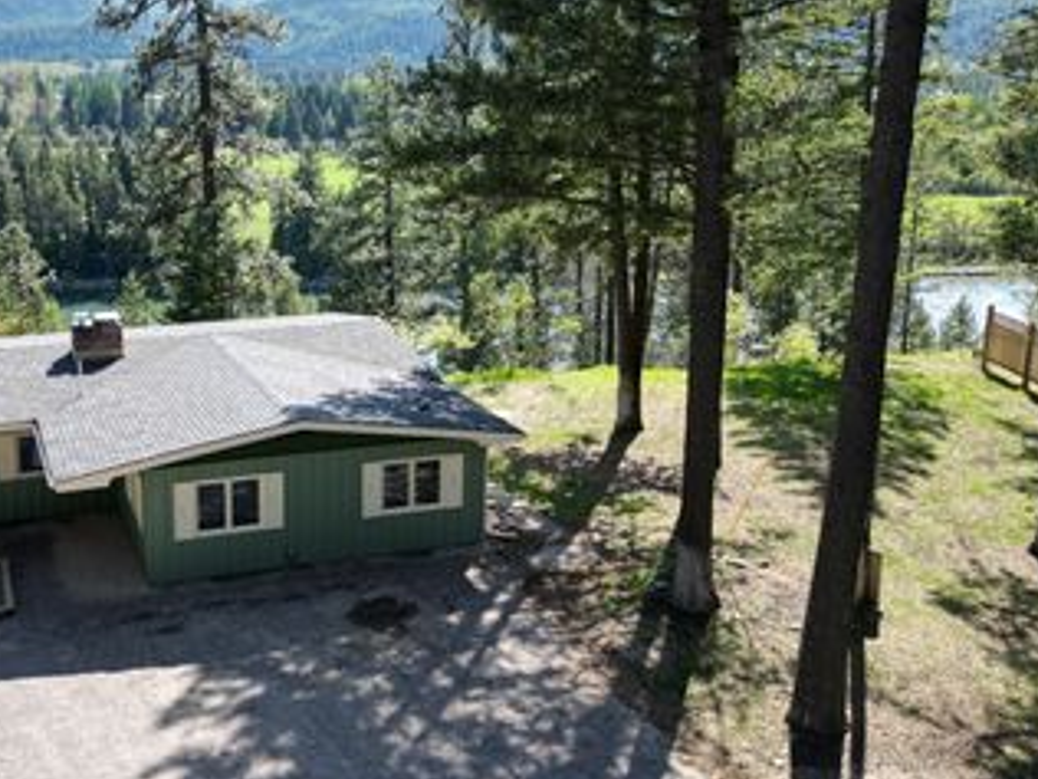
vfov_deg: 37.6
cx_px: 269
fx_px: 1139
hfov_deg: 47.3
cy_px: 320
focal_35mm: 38
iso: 100
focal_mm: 6.72
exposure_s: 1/1250
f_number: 1.7
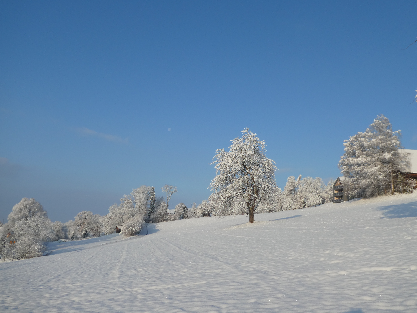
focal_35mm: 31
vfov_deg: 45.4
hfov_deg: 58.4
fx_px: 373
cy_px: 156
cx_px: 208
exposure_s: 1/1000
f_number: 4
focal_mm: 5.4
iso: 80
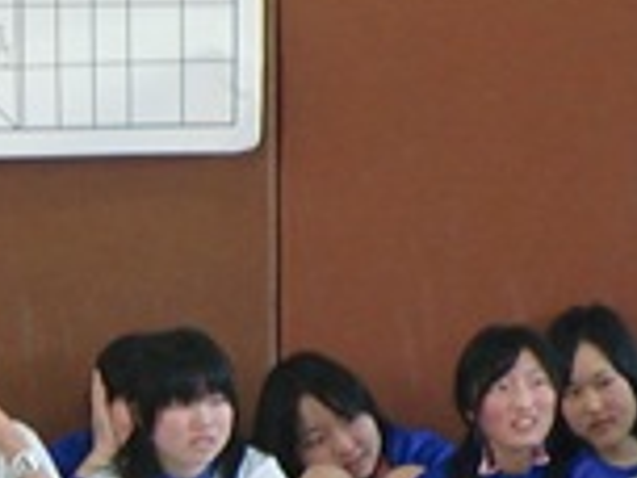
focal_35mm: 706
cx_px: -226
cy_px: 474
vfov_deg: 2.1
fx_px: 12992
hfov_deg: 2.8
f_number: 5.8
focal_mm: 43
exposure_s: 1/15
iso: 400
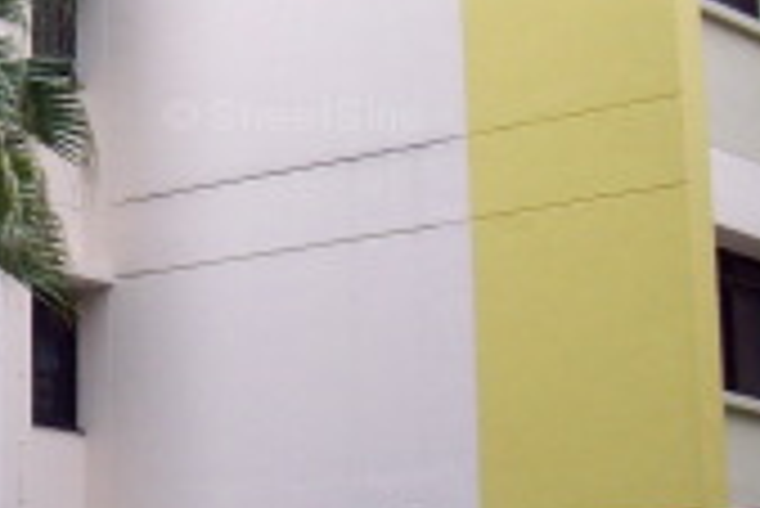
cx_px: -400
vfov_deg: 11.0
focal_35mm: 125
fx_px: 2641
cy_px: 121
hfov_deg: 15.1
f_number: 2.8
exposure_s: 1/100
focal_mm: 6.2
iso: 160
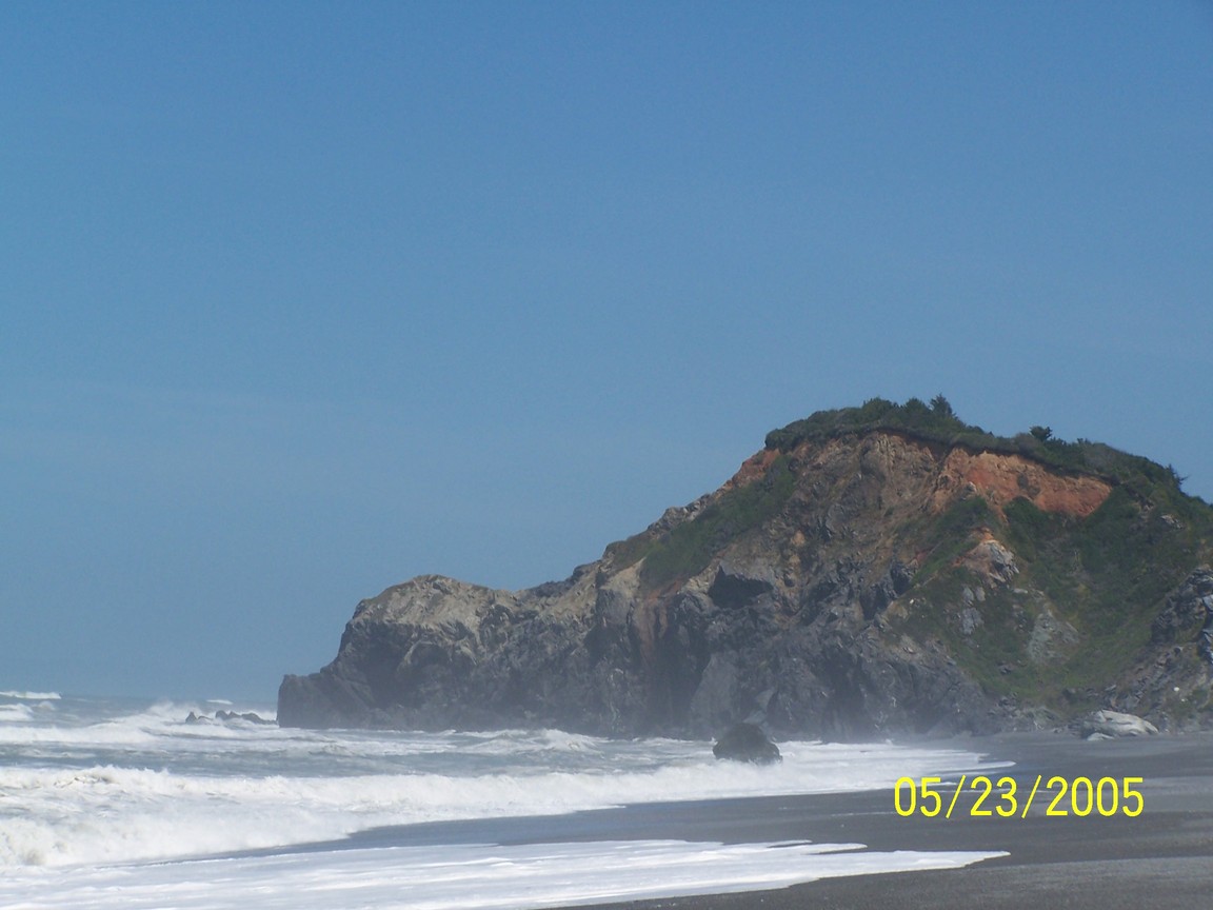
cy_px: 455
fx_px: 4871
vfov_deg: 10.7
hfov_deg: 14.2
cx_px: 606
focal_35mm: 139
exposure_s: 1/750
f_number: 6.3
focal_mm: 23.1
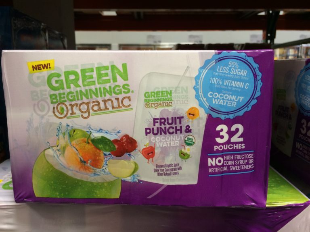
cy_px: 116
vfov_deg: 48.2
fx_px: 260
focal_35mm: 29
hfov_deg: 61.7
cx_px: 155
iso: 64
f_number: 2.2
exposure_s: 1/33
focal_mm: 4.15
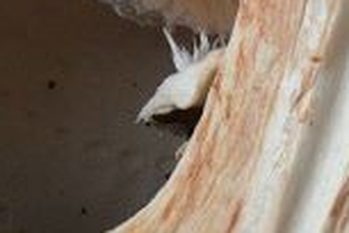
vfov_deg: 1.7
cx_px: 64
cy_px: -14
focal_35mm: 801
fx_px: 7765
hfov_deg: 2.6
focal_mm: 80
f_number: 16
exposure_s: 1/100
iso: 1250
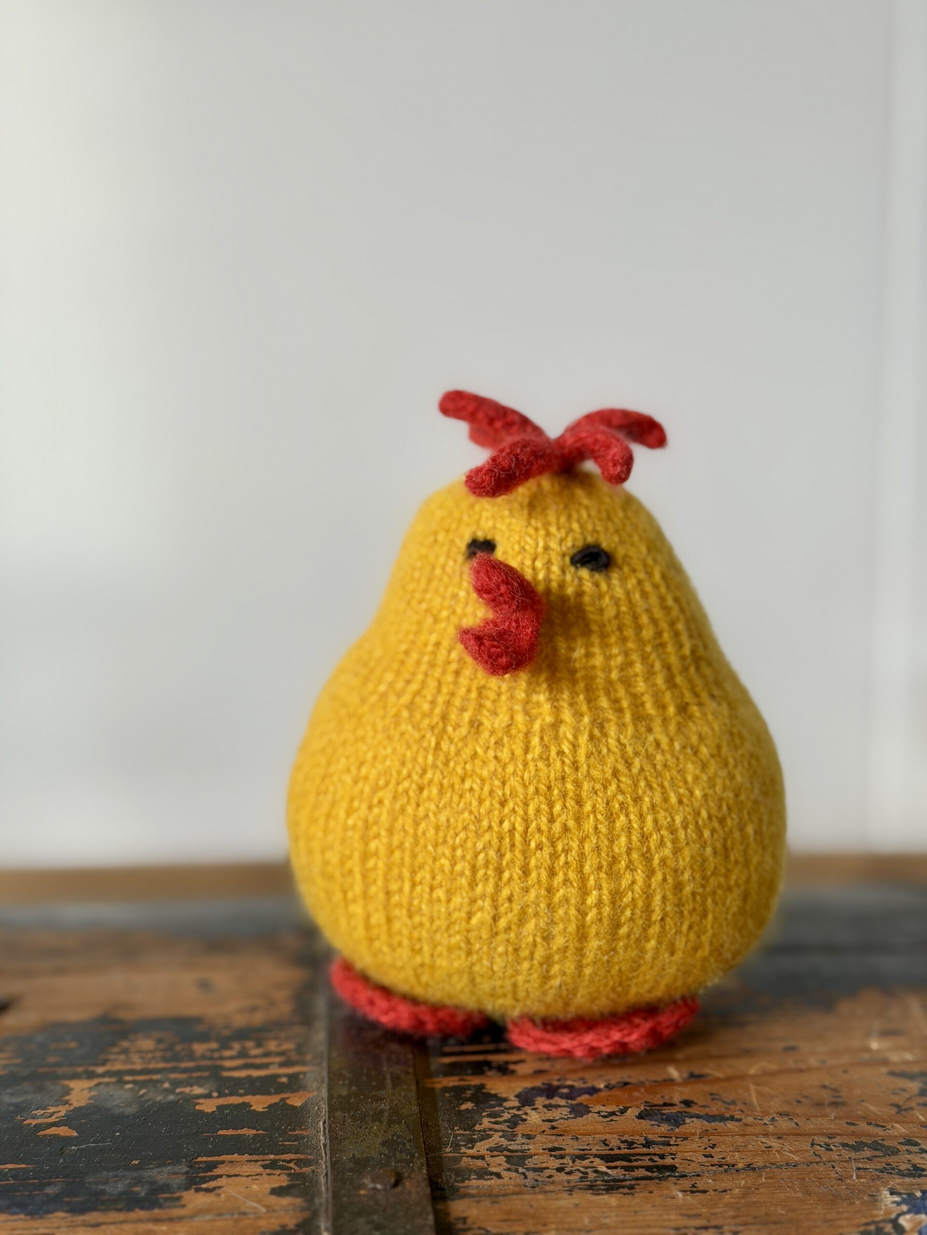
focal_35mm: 48
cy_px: 618
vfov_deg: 39.7
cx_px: 464
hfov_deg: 30.3
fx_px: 1714
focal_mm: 6.76
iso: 64
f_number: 1.78
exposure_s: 1/121
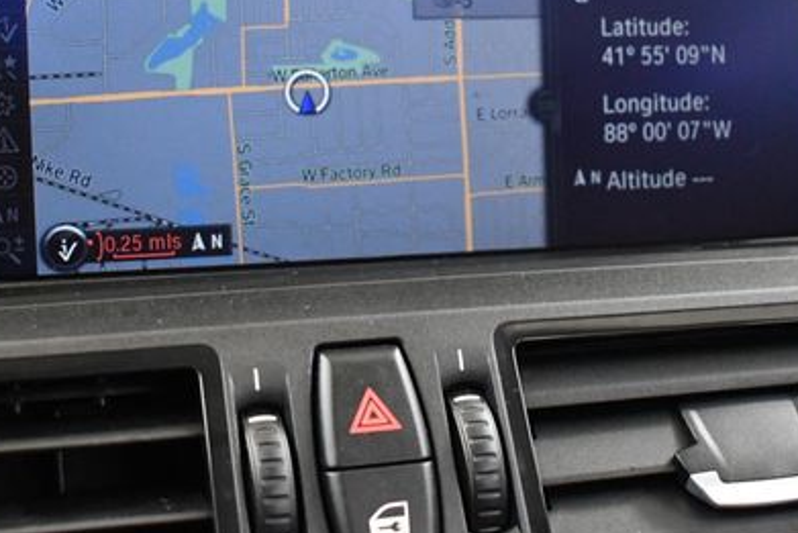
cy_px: 198
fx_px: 1308
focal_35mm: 59
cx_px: 363
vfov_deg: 23.0
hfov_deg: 33.9
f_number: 3.5
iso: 3200
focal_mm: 18
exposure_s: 1/100
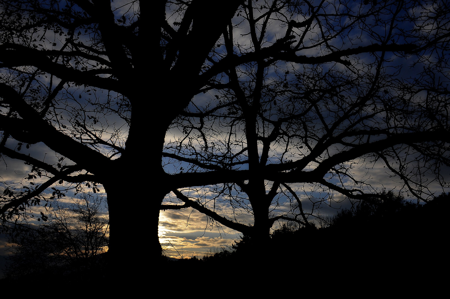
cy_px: 150
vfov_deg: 36.8
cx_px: 225
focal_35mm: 36
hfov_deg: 53.2
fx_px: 449
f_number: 8
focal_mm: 24
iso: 200
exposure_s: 1/1600
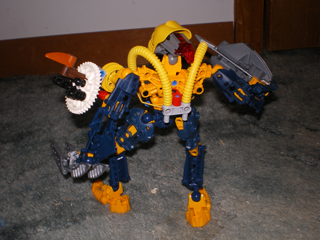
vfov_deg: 32.9
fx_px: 407
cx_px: 160
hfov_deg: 42.9
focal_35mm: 44
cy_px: 120
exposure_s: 1/30
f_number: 4.9
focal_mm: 7.4
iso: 64
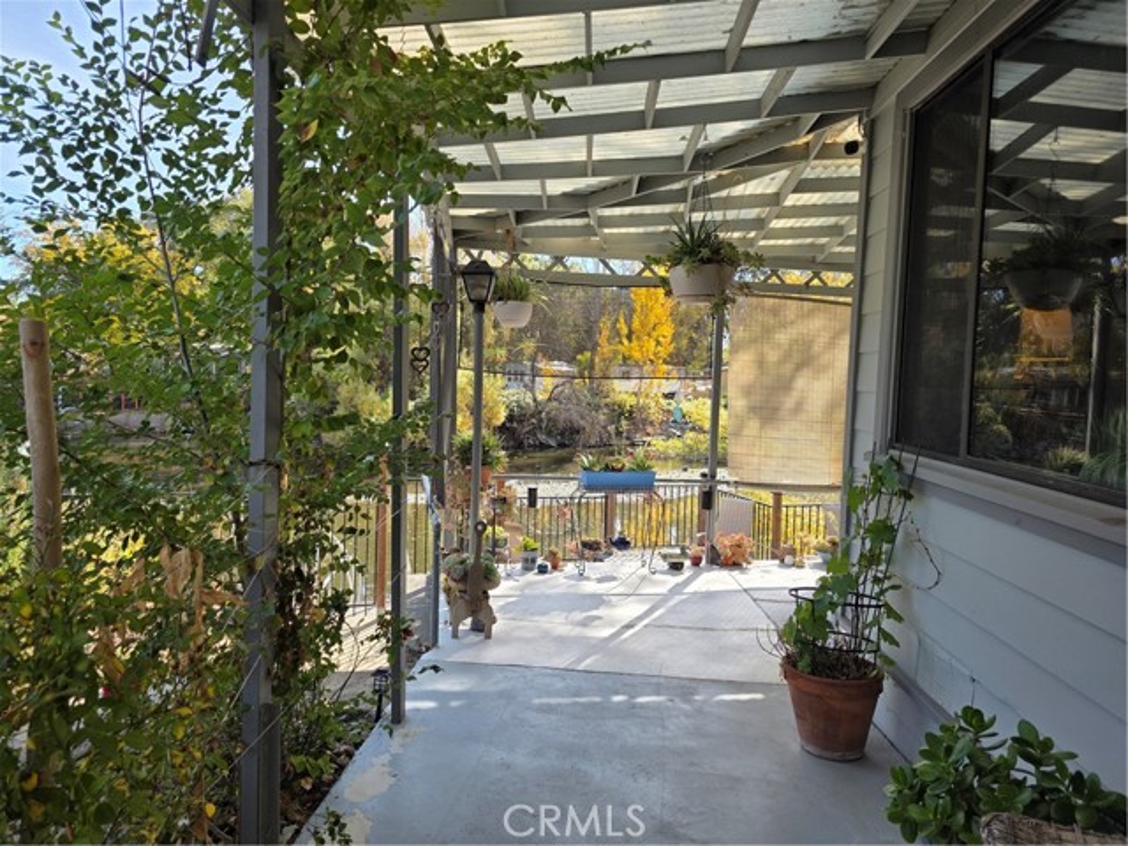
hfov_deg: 73.9
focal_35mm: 23
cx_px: 564
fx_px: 749
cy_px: 423
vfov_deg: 58.9
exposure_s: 1/1606
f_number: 1.7
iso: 80
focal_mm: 6.3
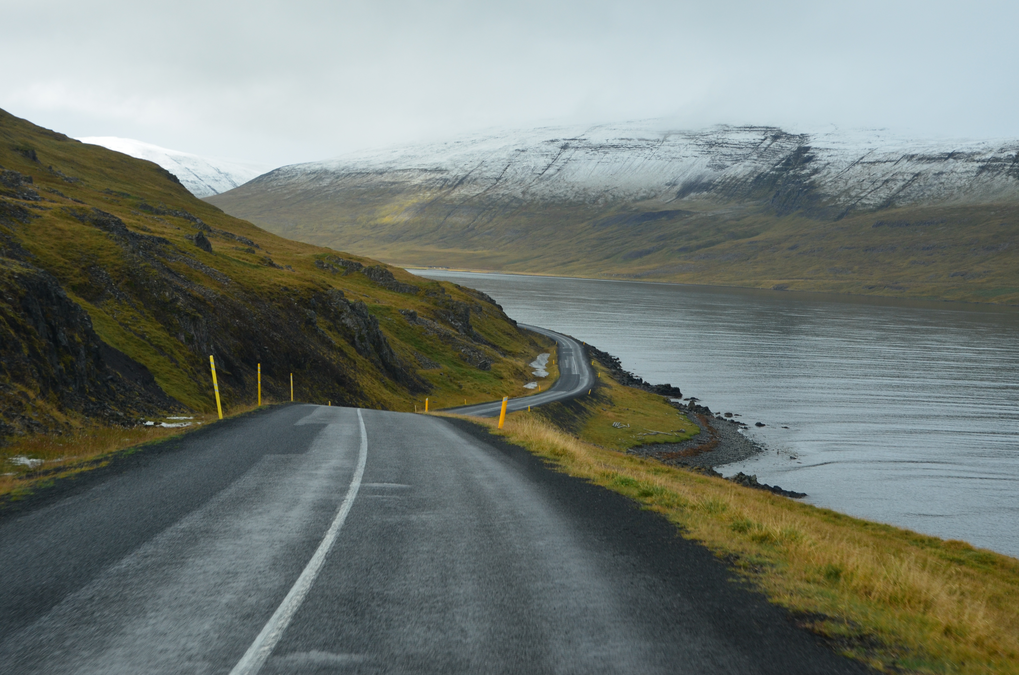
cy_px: 338
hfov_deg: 28.1
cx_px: 510
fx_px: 2034
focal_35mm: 72
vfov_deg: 18.8
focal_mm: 48
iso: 400
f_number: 10
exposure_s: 1/250
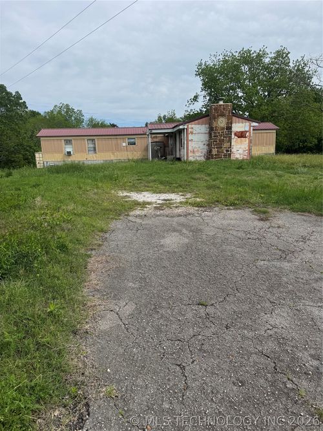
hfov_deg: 56.8
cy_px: 216
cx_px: 162
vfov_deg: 71.6
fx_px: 299
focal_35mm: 24
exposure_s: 1/4950
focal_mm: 6.76
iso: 80
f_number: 1.78
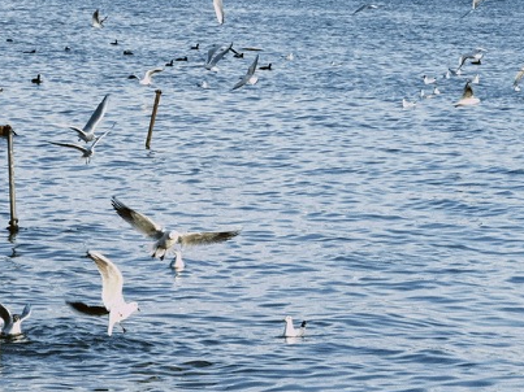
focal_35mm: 305
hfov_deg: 6.5
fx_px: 4616
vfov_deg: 4.9
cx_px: 282
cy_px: 9
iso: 50
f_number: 2.8
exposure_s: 1/591
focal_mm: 15.66
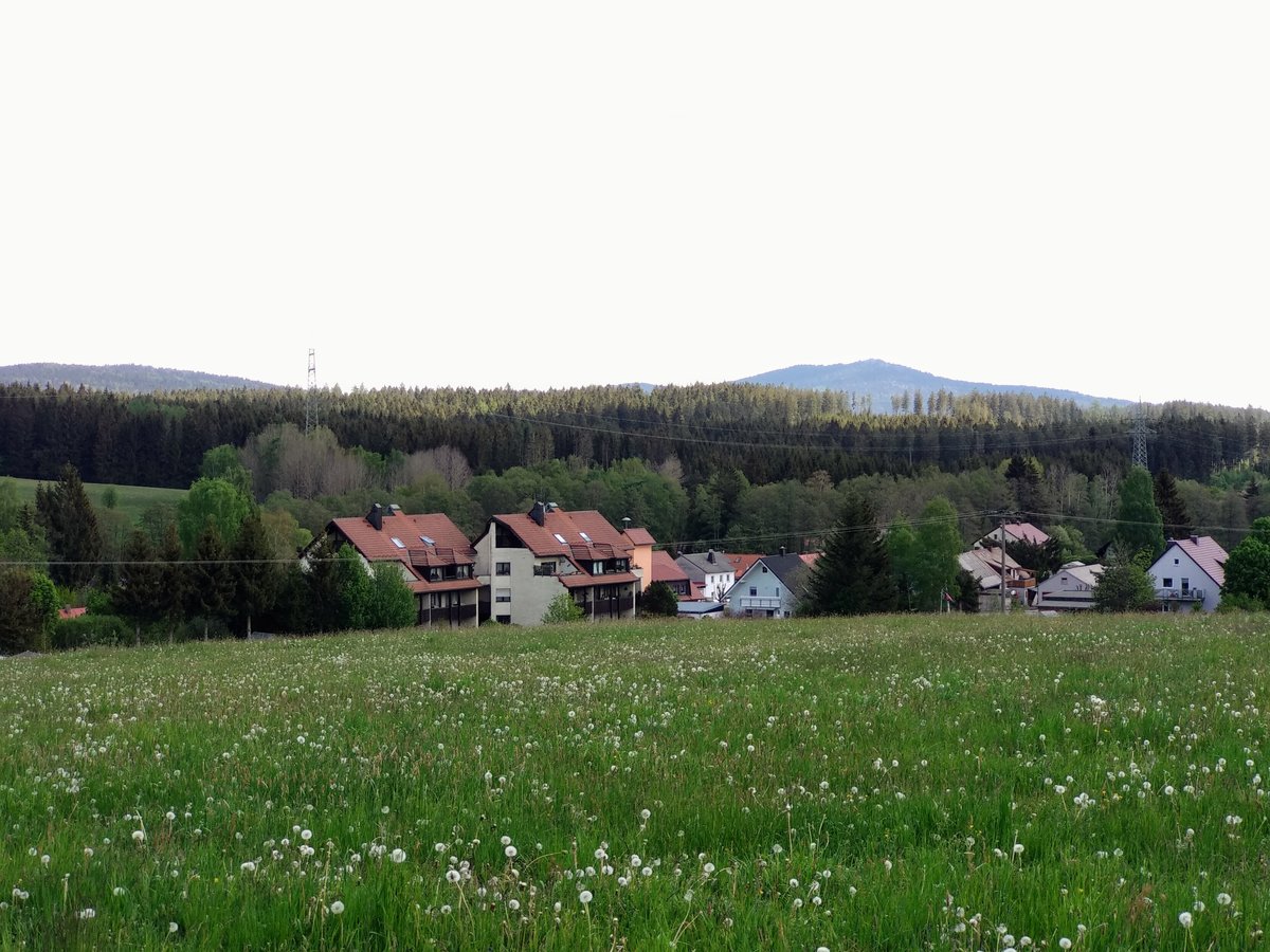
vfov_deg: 28.0
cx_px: 635
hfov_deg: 36.8
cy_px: 476
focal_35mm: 52
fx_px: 1908
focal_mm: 5.99
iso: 100
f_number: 2.6
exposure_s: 1/239
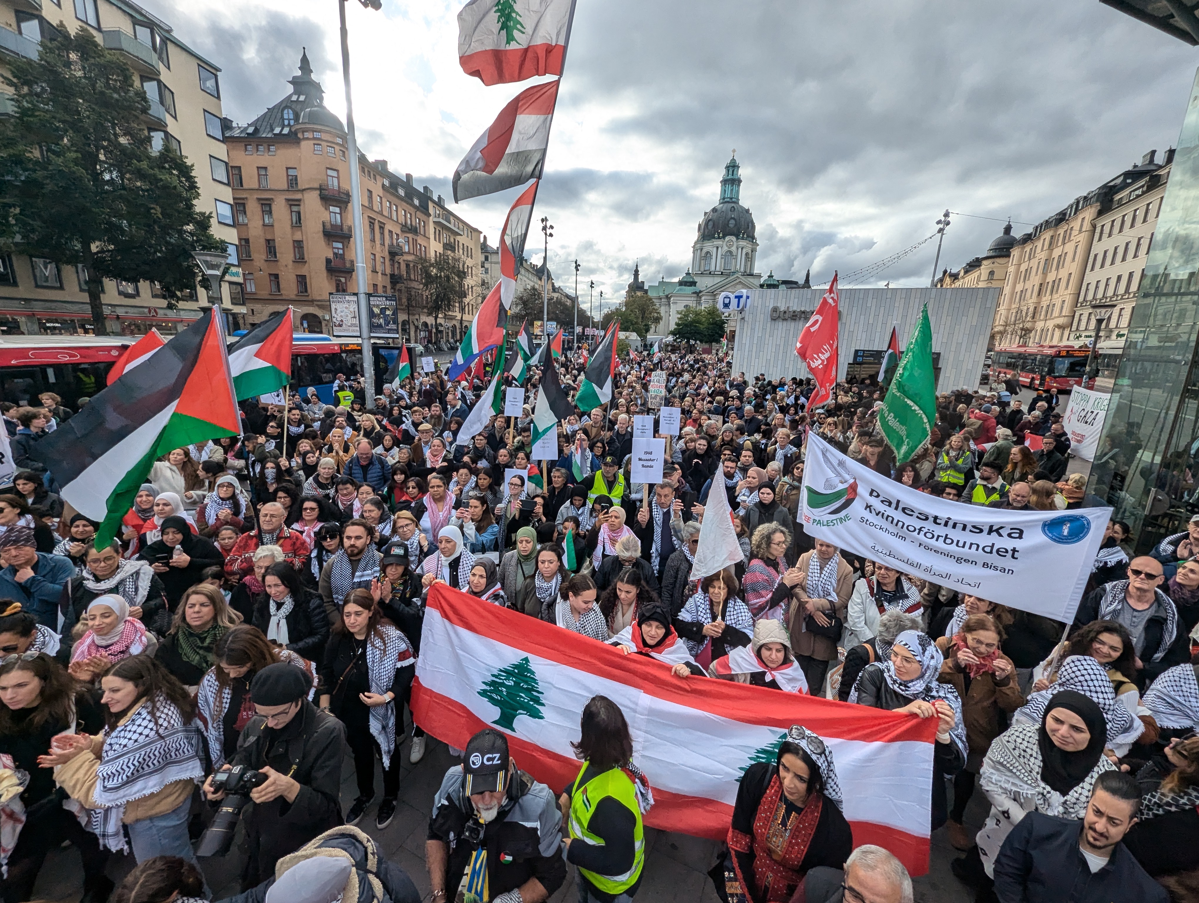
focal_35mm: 13
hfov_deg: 106.1
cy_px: 452
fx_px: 451
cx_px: 600
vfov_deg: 90.1
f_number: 2.2
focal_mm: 1.95
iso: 38
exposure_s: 1/964
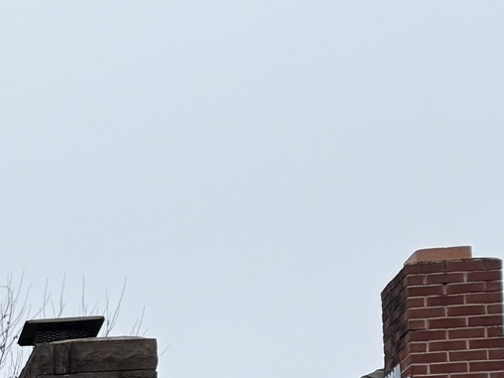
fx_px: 2111
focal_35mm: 145
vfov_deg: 9.5
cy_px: 791
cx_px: -801
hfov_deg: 10.9
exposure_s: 1/920
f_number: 1.78
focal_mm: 6.76
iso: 80
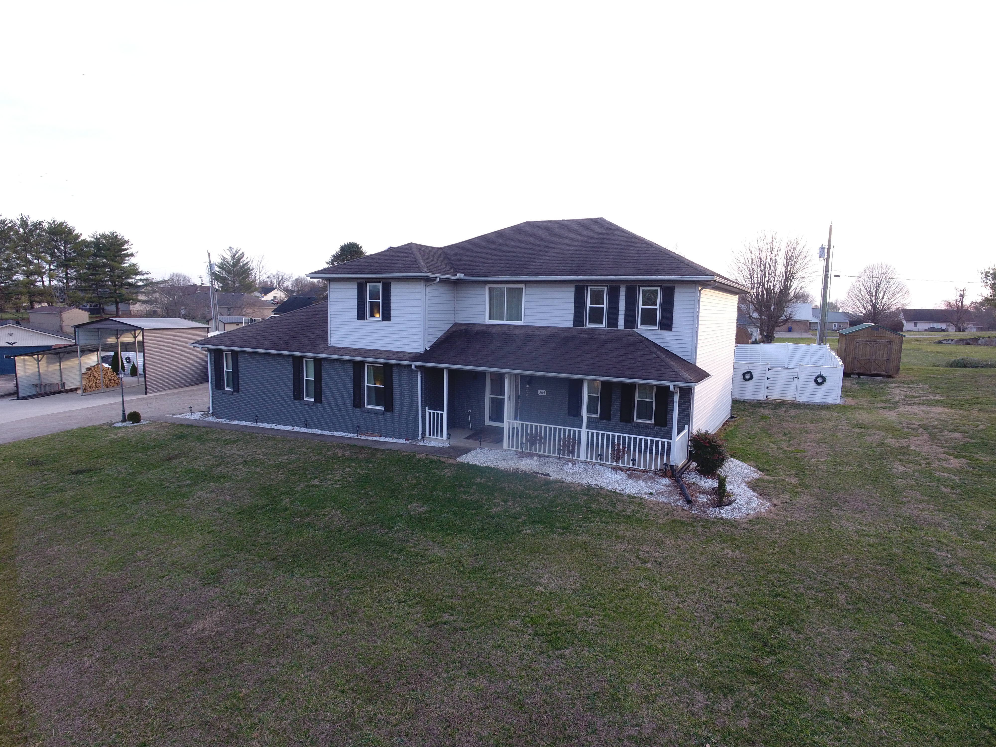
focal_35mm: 20
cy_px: 374
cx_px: 498
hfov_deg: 81.7
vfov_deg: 66.0
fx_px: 575
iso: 135
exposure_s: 1/100
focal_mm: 3.61
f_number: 2.8
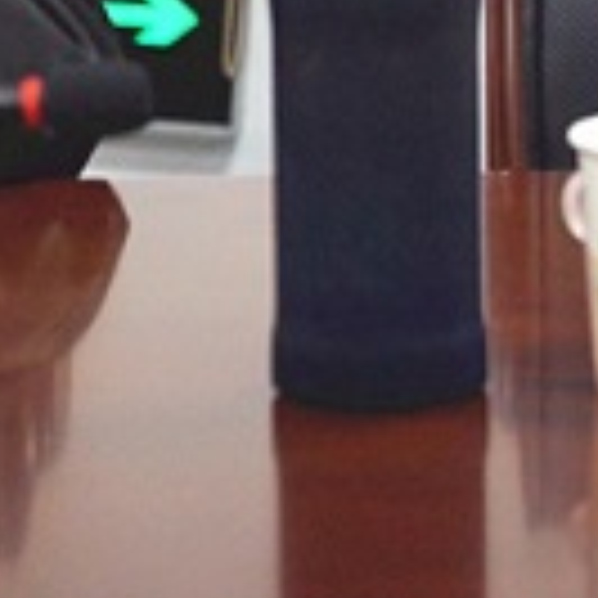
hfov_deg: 6.0
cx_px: 1241
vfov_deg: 6.0
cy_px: -326
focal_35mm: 286
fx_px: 5590
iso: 1000
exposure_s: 1/160
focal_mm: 70
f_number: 4
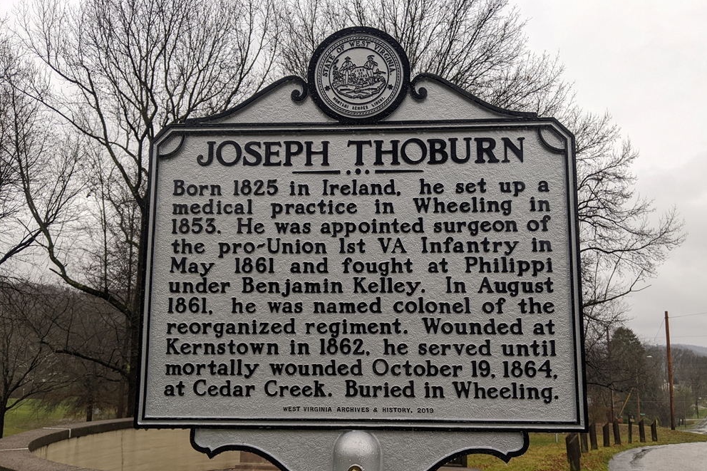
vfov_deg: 44.9
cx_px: 361
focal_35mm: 29
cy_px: 266
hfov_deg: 63.7
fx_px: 569
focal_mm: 4.44
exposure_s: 1/469
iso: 61
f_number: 1.8
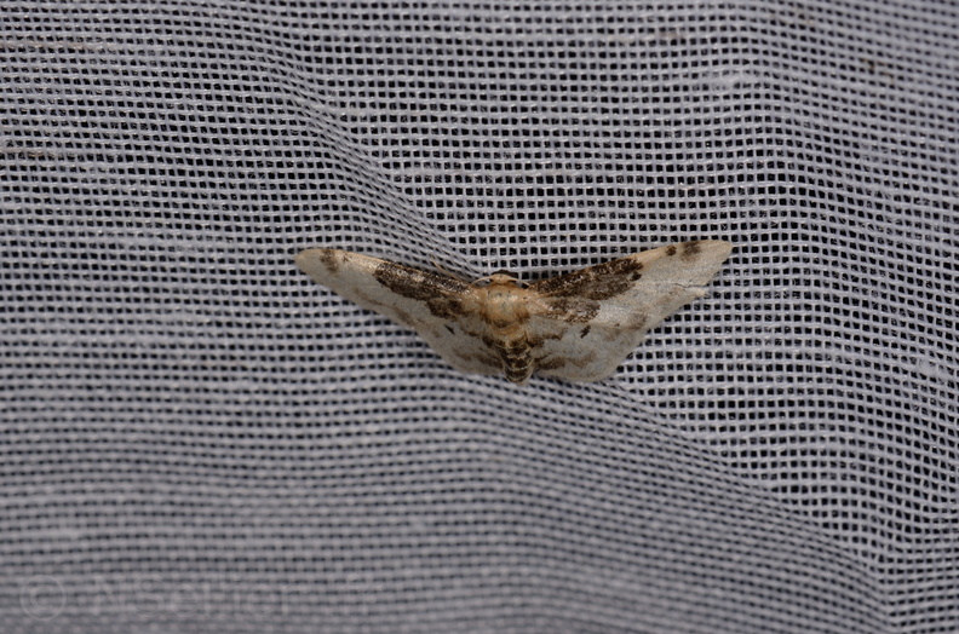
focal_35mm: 128
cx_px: 480
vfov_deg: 10.7
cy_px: 317
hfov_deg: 16.1
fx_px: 3388
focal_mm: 85
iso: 100
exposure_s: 1/60
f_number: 25
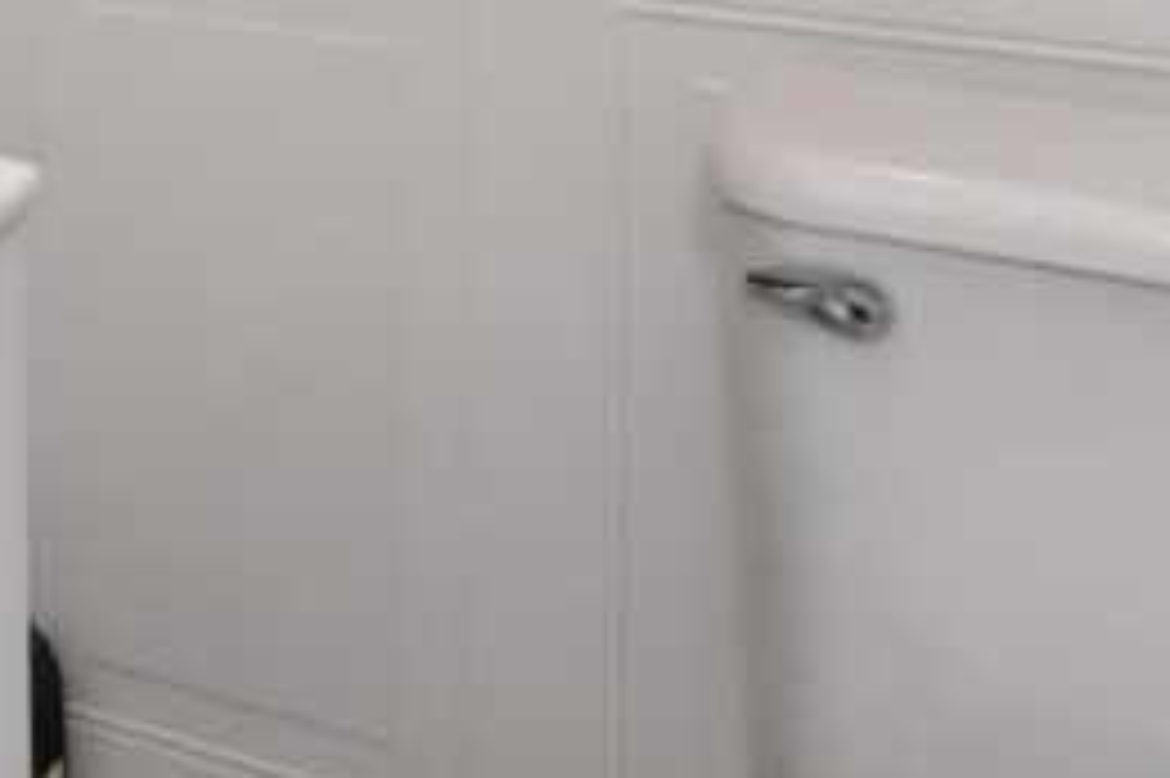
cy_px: -517
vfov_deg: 17.8
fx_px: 2110
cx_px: -225
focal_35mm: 65
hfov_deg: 27.4
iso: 640
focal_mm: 11
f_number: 11
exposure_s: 1/20
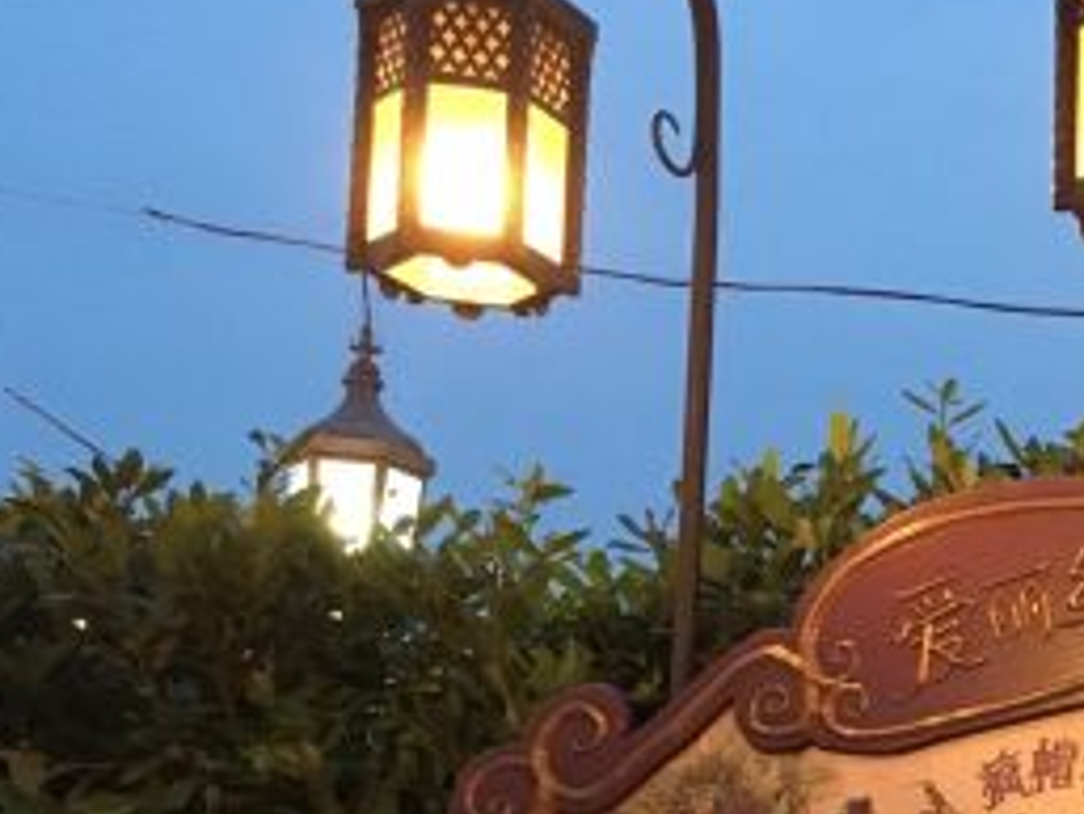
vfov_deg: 18.1
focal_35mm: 79
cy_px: 846
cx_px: 1447
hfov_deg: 22.0
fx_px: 2475
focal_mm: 4.15
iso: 200
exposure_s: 1/17
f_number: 2.2
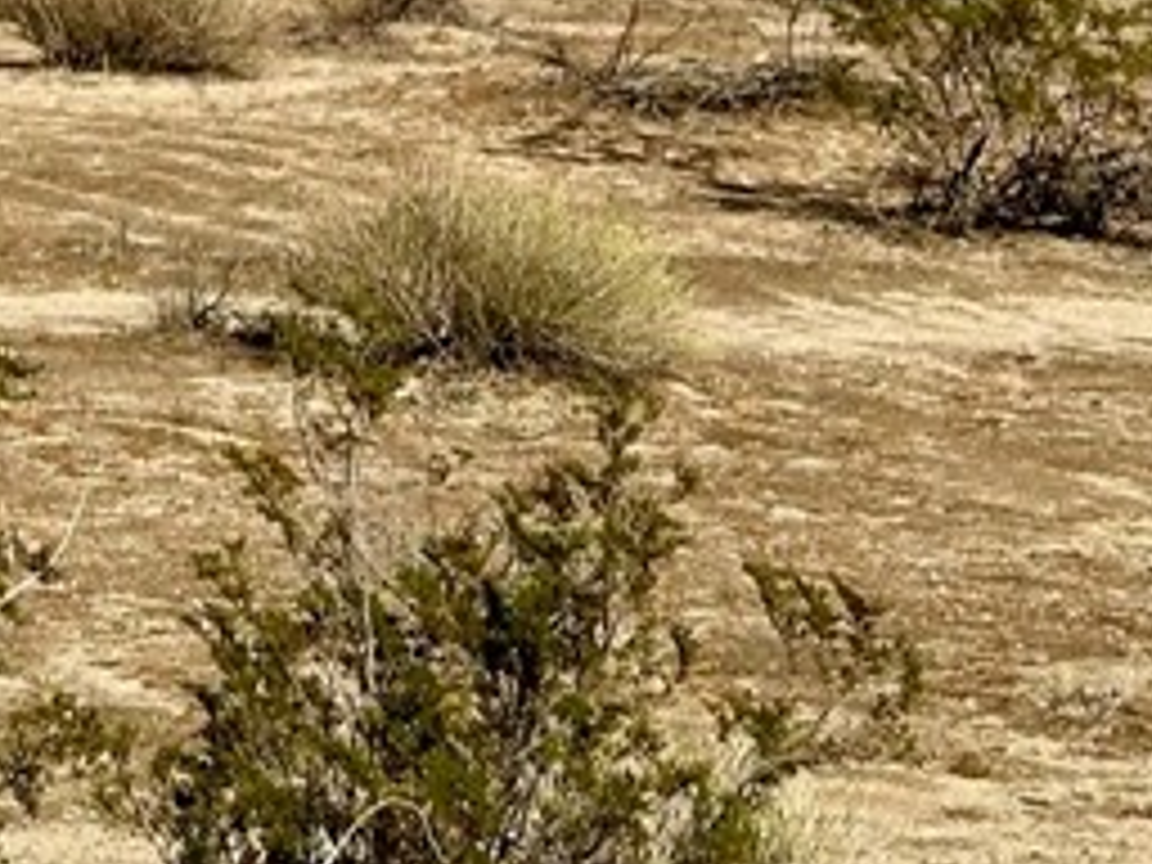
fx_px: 6390
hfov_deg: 9.7
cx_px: -981
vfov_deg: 7.5
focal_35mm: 192
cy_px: -763
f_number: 1.78
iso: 64
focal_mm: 6.86
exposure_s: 1/8929
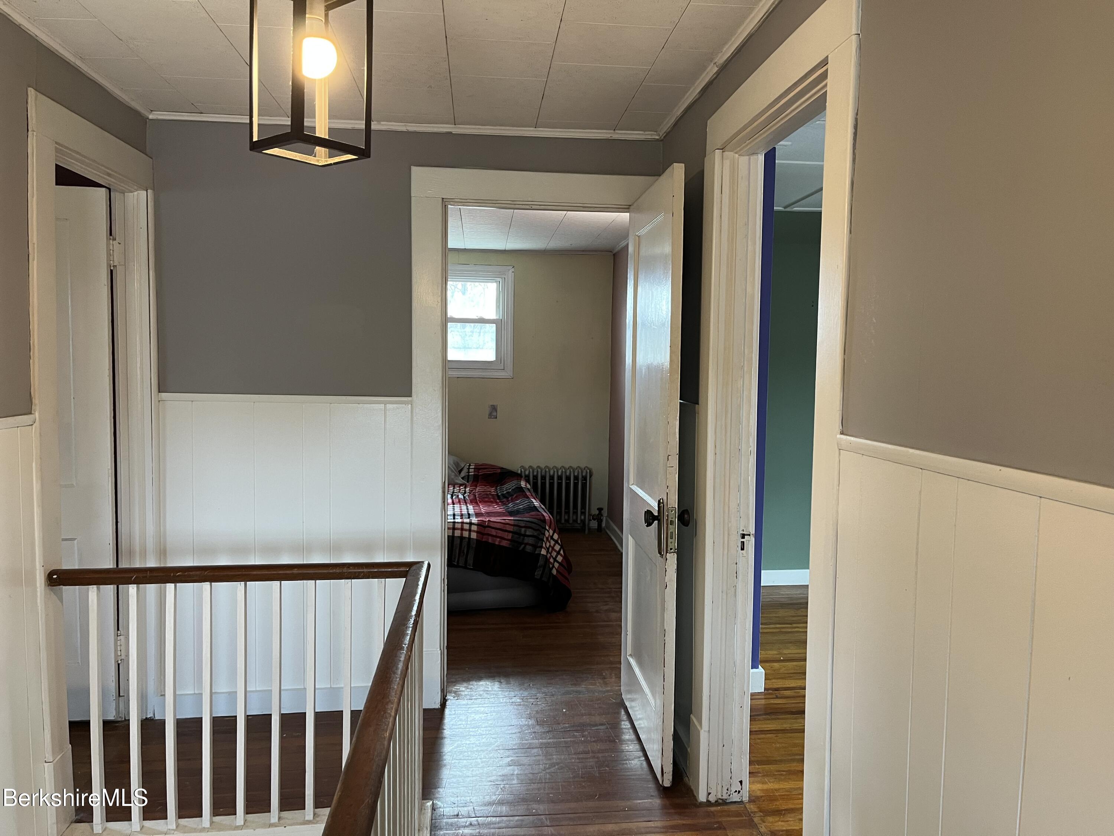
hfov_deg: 67.3
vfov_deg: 53.1
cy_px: 418
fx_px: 837
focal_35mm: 26
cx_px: 557
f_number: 1.6
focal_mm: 5.1
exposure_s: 1/60
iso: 160
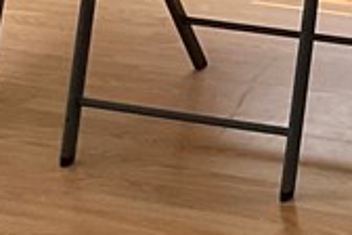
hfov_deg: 10.4
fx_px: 1799
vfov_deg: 7.2
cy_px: -250
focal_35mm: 184
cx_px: 662
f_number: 1.8
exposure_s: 1/60
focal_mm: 3
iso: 100
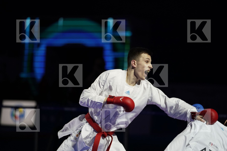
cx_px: 114
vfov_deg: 8.9
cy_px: 76
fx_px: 971
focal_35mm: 154
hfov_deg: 13.3
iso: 2000
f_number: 2.8
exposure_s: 1/1000
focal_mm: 154
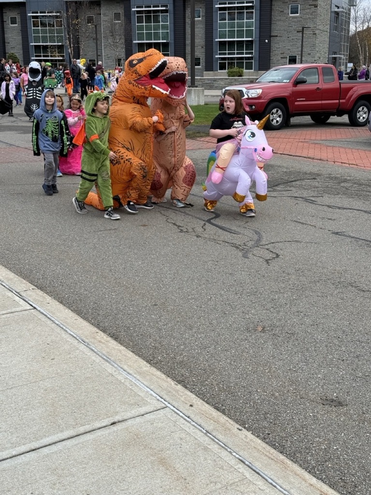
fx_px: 686
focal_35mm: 48
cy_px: 248
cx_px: 186
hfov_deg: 30.3
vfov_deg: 39.7
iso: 80
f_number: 1.78
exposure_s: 1/534
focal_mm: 6.76
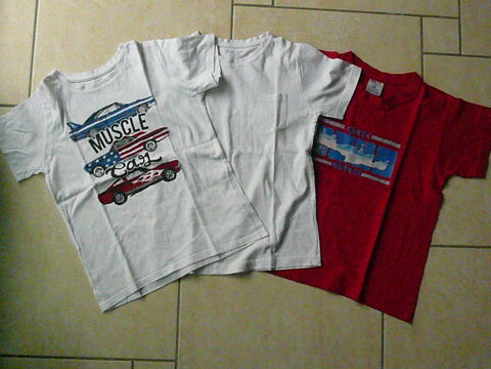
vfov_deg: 36.8
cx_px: 246
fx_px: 553
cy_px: 184
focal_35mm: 39
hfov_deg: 47.9
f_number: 9
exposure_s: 1/1000
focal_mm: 6.4
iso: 3200
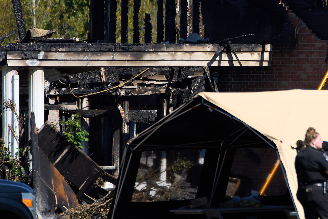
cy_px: 51
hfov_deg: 2.9
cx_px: 284
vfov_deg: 1.9
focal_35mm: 718
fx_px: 6541
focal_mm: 382
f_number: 5.6
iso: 125
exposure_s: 1/800
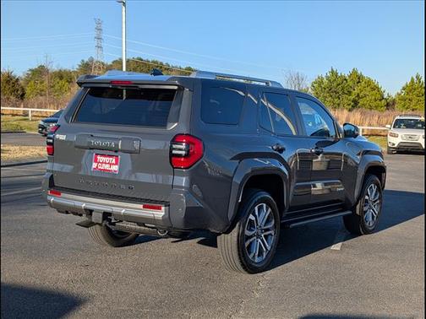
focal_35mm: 49
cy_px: 160
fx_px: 603
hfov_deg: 38.9
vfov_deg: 29.7
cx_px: 213
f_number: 1.68
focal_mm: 6.9
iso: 20
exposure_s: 1/1000
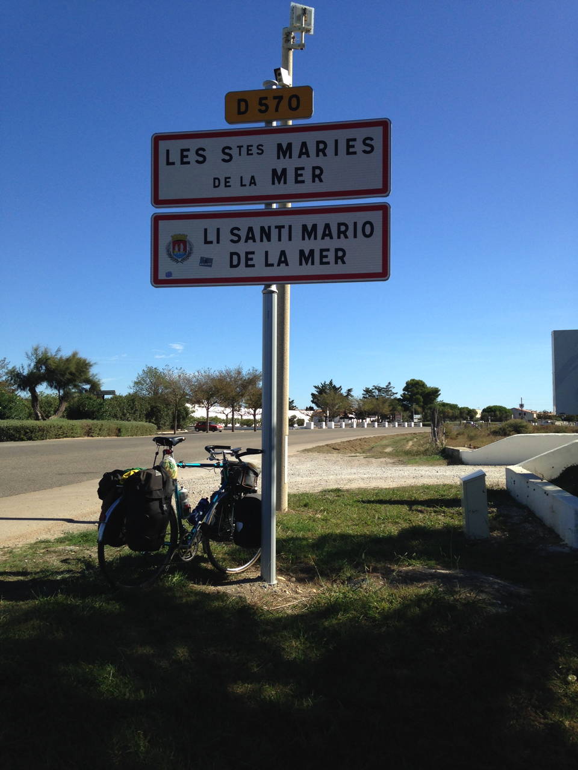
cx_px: 289
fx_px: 735
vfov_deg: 55.4
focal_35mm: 33
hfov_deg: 42.9
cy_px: 385
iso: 50
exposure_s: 1/1550
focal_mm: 4.12
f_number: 2.4
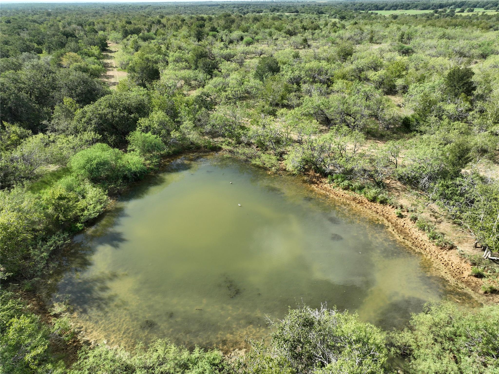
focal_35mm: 24
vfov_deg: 56.8
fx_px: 346
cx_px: 250
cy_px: 187
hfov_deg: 71.6
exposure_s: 1/1250
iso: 120
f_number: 2.8
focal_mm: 12.29
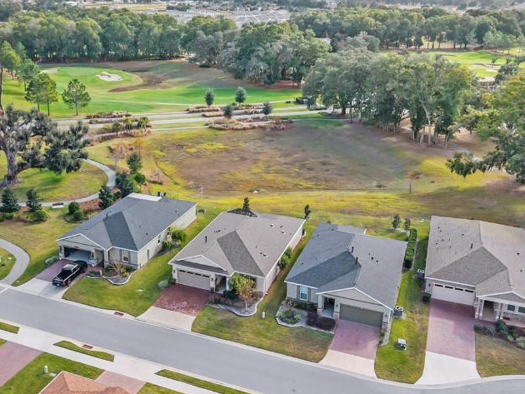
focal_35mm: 39
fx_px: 592
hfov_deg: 47.5
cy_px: 167
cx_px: 202
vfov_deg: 36.8
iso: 330
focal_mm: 8.67
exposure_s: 1/4000
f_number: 1.8
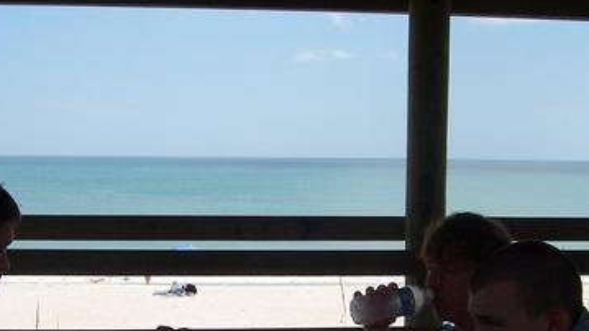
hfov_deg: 30.1
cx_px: 271
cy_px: 218
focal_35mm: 70
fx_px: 1093
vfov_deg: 17.2
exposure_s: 1/500
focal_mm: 6
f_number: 4.8
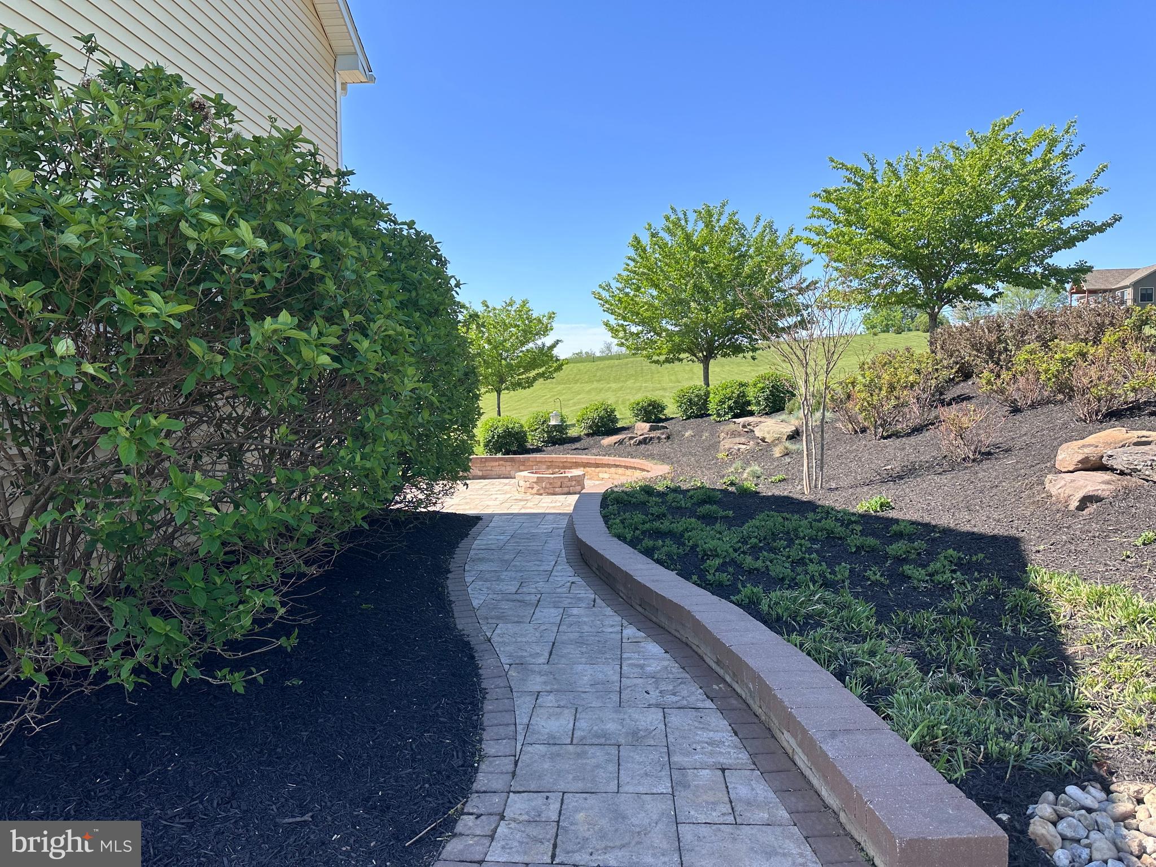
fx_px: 801
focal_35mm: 24
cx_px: 578
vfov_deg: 56.8
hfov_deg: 71.6
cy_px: 434
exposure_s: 1/1495
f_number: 1.78
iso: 80
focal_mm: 6.86
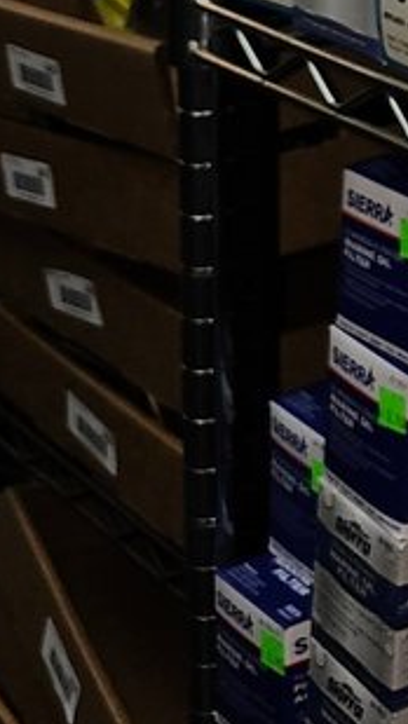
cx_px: 899
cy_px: -139
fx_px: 1768
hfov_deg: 11.4
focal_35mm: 92
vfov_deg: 21.5
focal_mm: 6.3
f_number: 1.7
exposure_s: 1/60
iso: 50
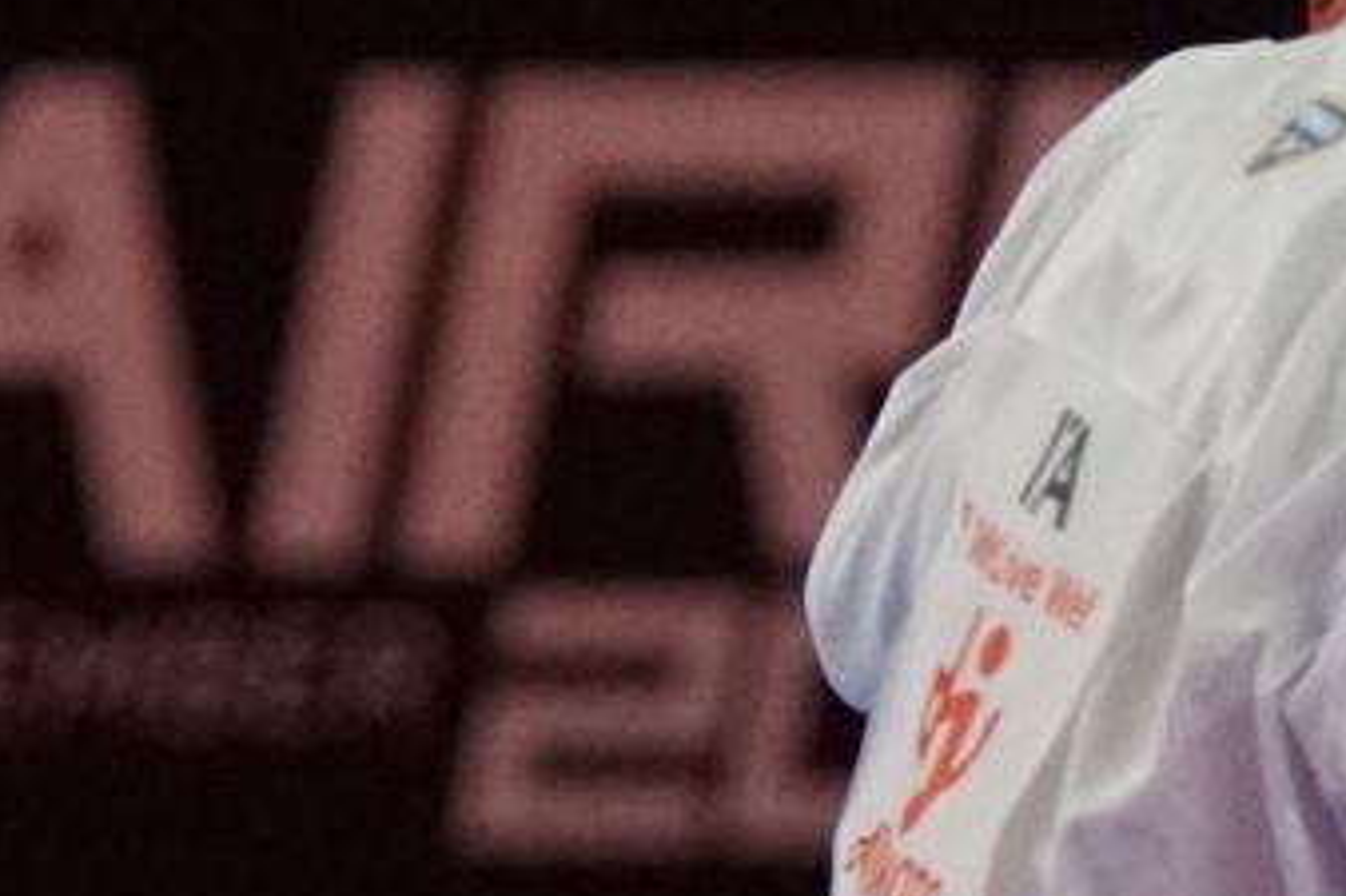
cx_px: 3313
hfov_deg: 1.9
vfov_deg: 1.3
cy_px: 159
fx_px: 40271
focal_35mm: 1078
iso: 3200
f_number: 3.2
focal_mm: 135
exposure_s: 1/2000
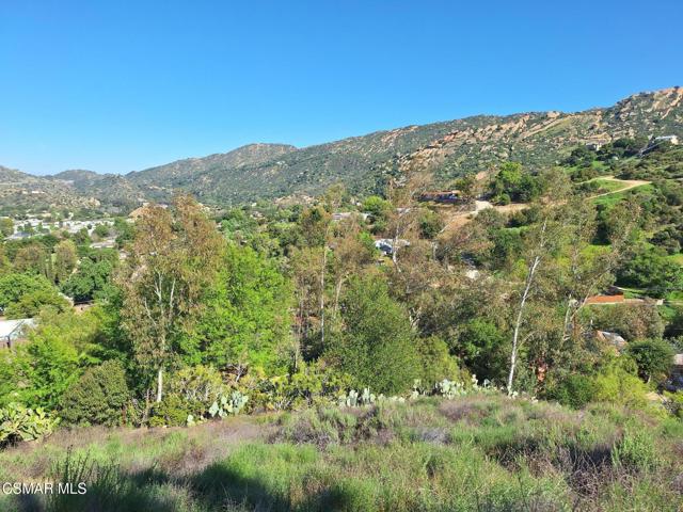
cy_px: 256
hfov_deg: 73.9
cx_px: 342
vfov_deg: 58.9
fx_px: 454
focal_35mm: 23
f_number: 1.8
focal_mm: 5.54
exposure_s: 1/2128
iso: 40
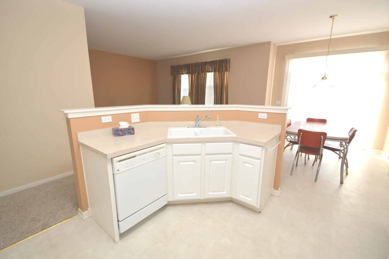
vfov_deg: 77.2
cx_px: 194
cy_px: 130
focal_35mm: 15
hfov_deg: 100.4
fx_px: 162
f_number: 5
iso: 400
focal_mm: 10
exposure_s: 1/100
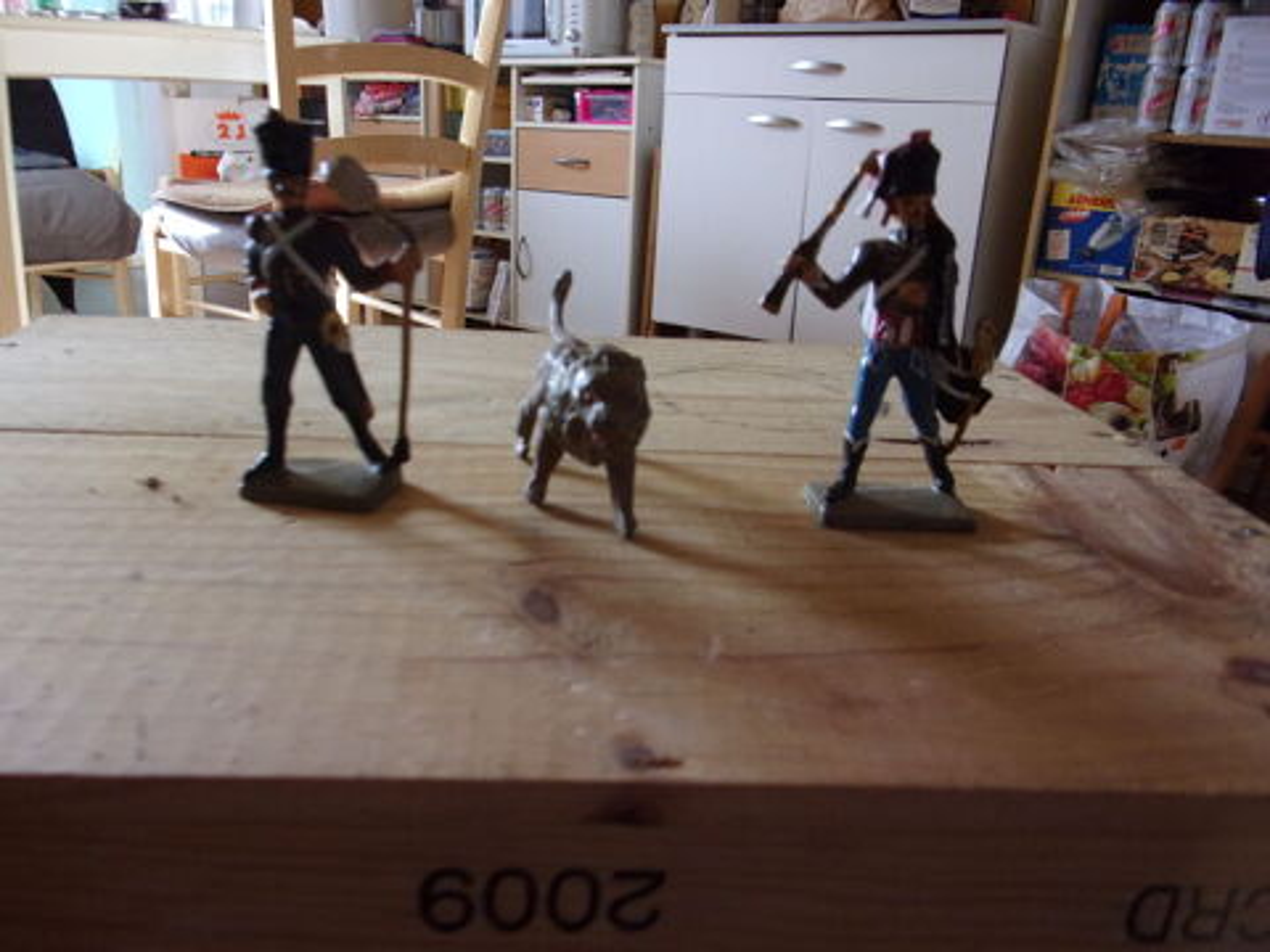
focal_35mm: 28
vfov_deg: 49.7
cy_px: 476
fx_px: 1027
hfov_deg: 63.4
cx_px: 635
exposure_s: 1/34
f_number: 3.9
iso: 187
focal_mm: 5.1
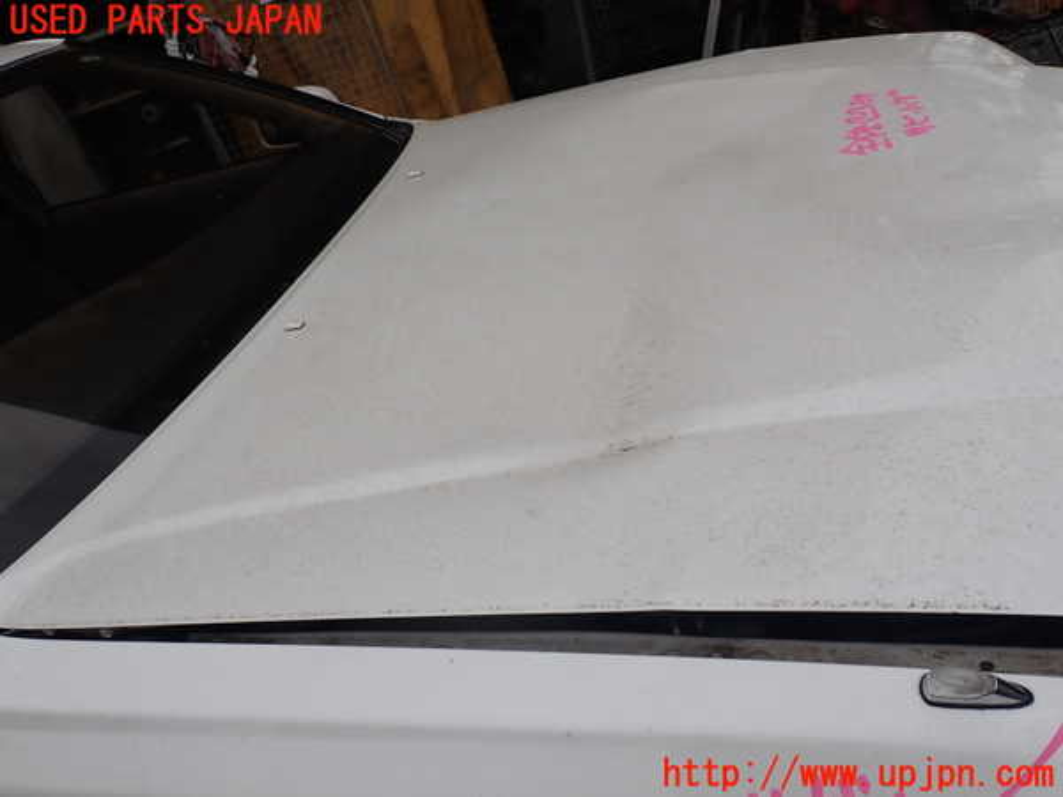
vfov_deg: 46.8
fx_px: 921
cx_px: 532
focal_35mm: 30
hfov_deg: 60.0
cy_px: 398
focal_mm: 5.4
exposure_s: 1/320
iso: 100
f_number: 3.2
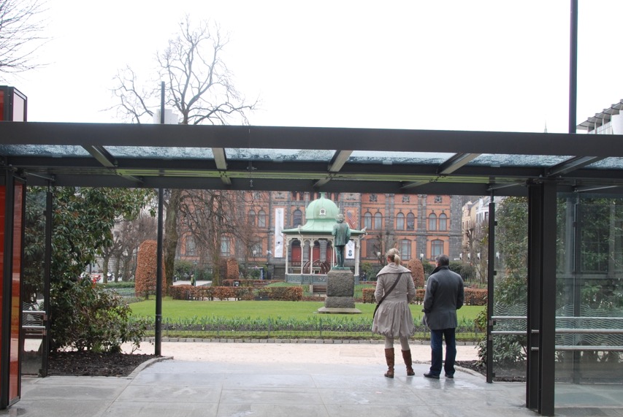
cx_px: 286
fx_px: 936
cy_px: 240
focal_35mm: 54
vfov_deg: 25.1
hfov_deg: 36.8
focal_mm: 24
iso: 200
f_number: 6.3
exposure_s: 1/160
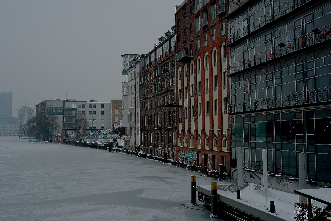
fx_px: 377
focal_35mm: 41
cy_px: 110
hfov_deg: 47.4
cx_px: 166
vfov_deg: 32.6
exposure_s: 1/250
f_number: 6.4
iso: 200
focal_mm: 27
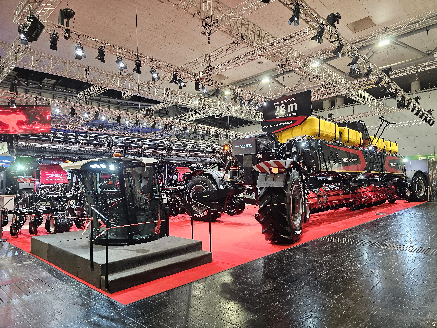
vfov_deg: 58.9
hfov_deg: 73.9
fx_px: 290
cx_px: 218
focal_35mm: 23
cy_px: 164
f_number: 1.7
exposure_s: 1/100
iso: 250
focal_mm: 6.3
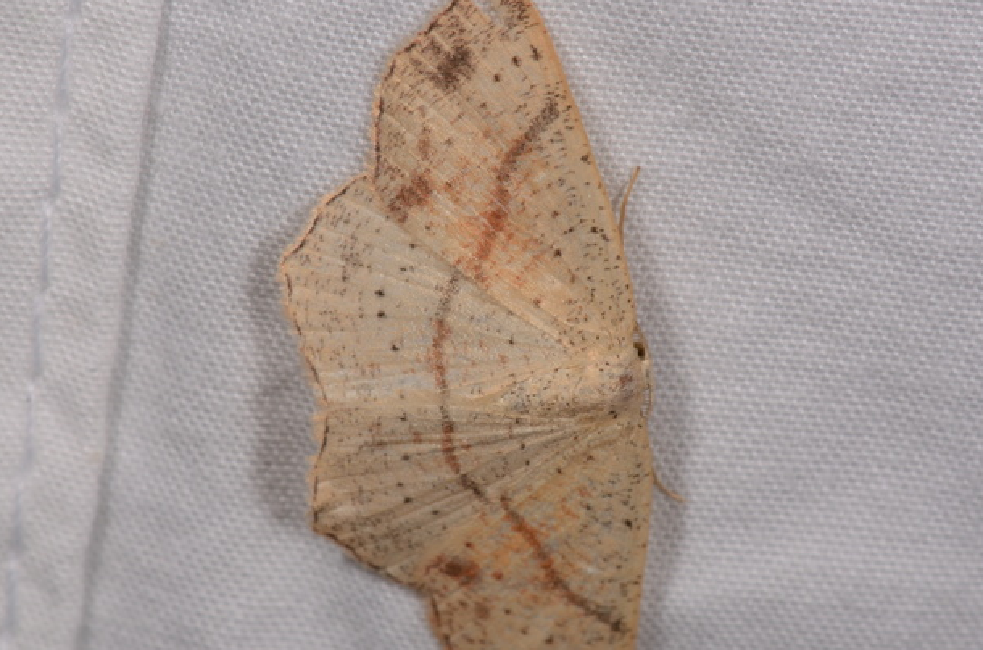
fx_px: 4510
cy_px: 344
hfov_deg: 12.4
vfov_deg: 8.2
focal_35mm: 166
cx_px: 530
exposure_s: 1/60
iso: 100
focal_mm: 85
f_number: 25
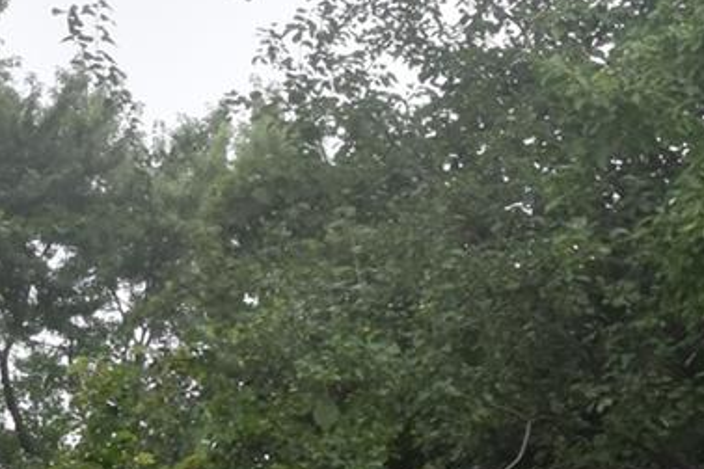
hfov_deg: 7.4
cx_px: 713
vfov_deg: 4.9
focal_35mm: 276
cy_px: 842
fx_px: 5397
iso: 800
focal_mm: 34
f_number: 16
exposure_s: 1/200
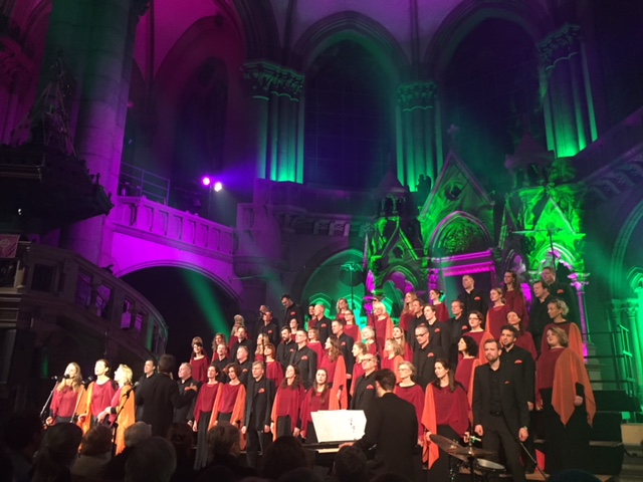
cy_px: 241
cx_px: 322
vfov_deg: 48.2
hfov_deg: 61.7
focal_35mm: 29
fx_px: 539
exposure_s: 1/17
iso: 250
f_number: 2.2
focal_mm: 4.15
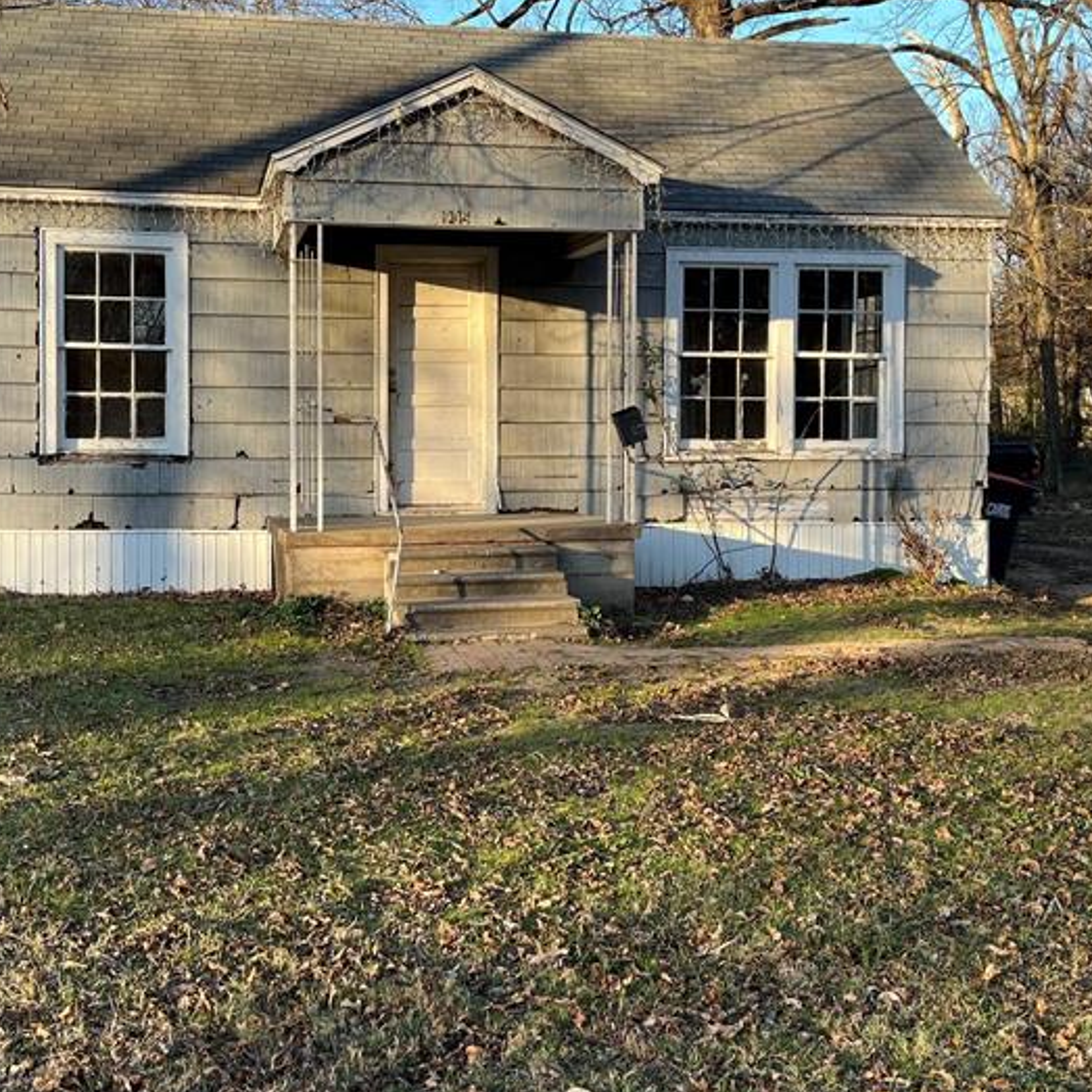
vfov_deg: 37.5
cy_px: 478
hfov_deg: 37.5
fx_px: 1606
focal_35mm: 45
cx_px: 501
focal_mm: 5.1
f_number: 1.6
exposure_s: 1/537
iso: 50
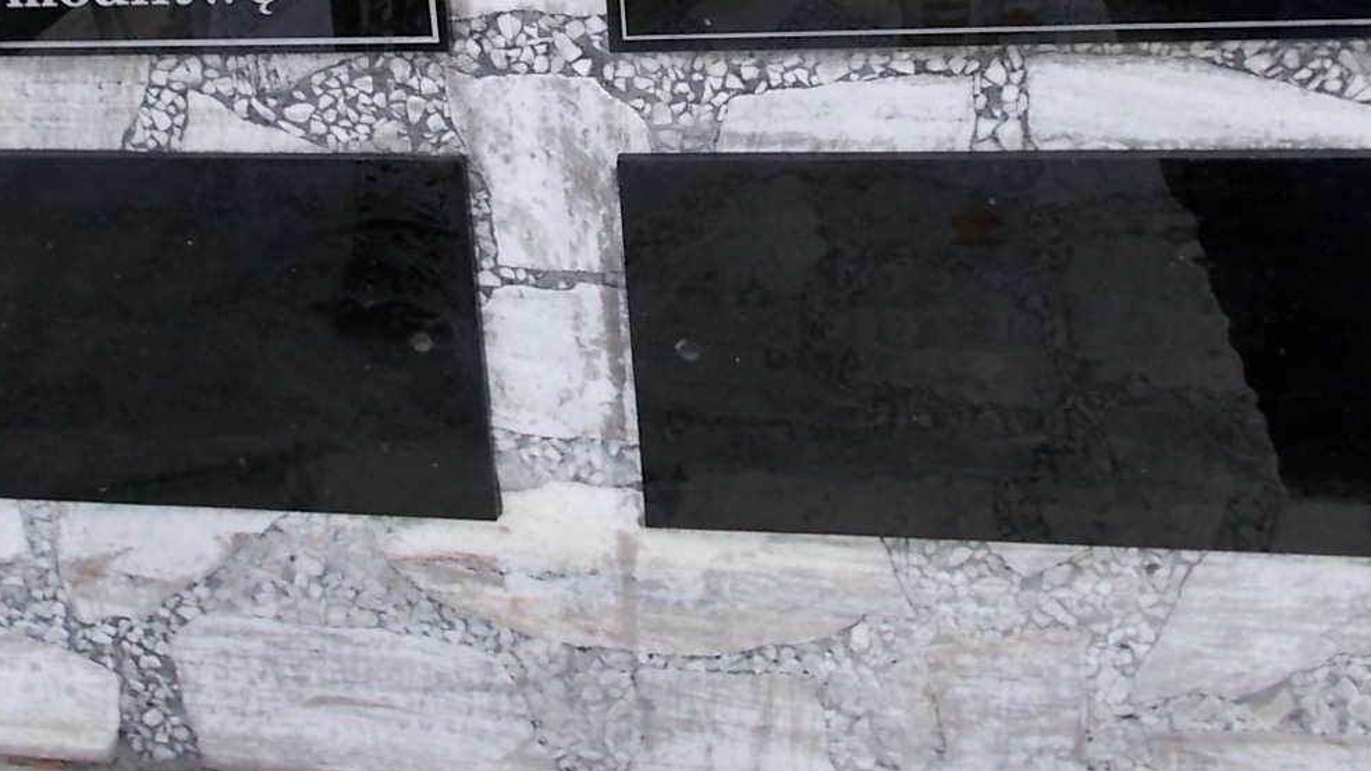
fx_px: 1672
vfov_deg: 24.6
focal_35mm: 46
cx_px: 540
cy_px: -22
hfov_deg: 44.3
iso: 80
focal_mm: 4.6
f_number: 3.2
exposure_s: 1/40
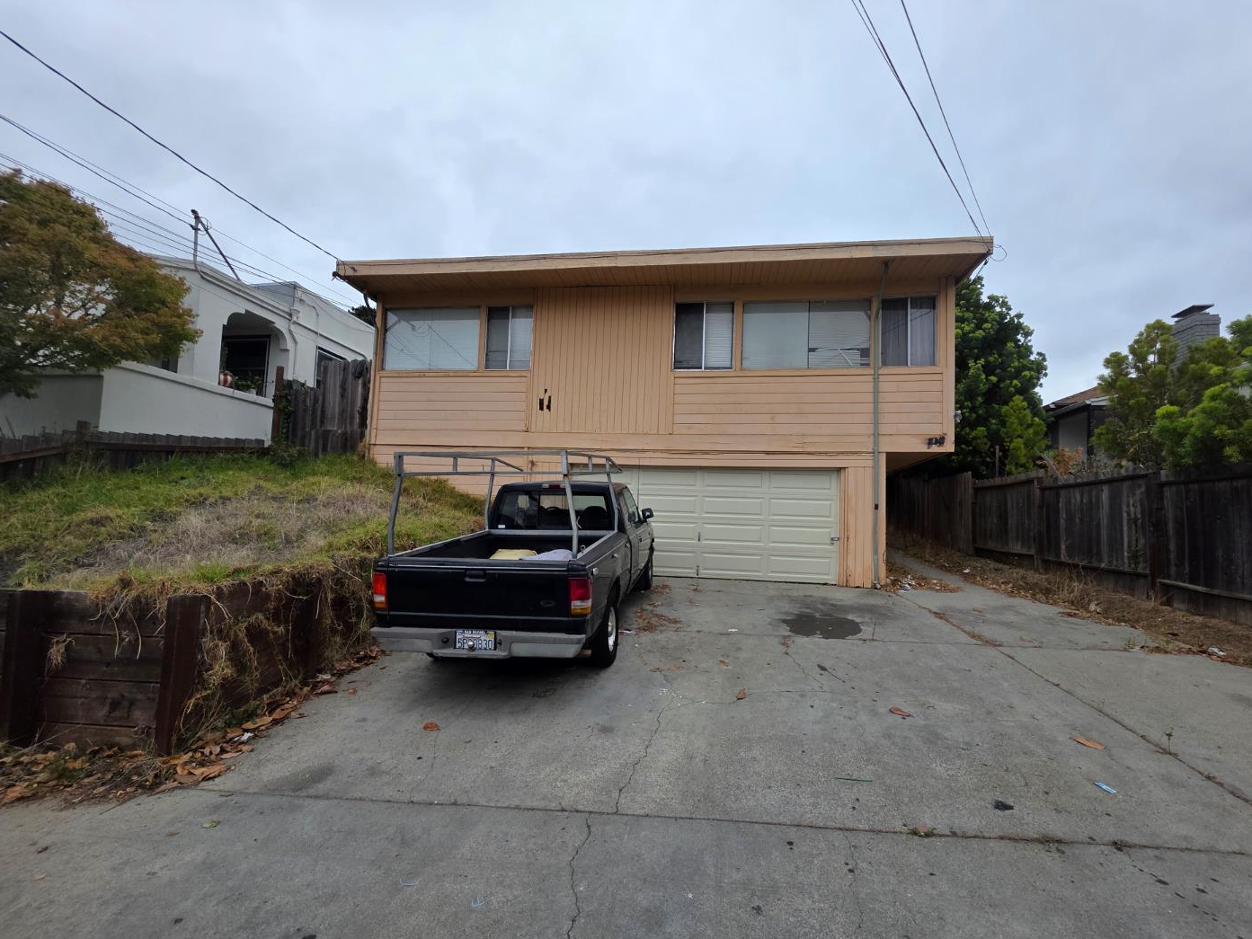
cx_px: 642
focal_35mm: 14
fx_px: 506
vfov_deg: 85.5
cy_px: 504
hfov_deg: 102.0
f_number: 1.9
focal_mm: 2.2
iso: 40
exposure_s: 1/1433
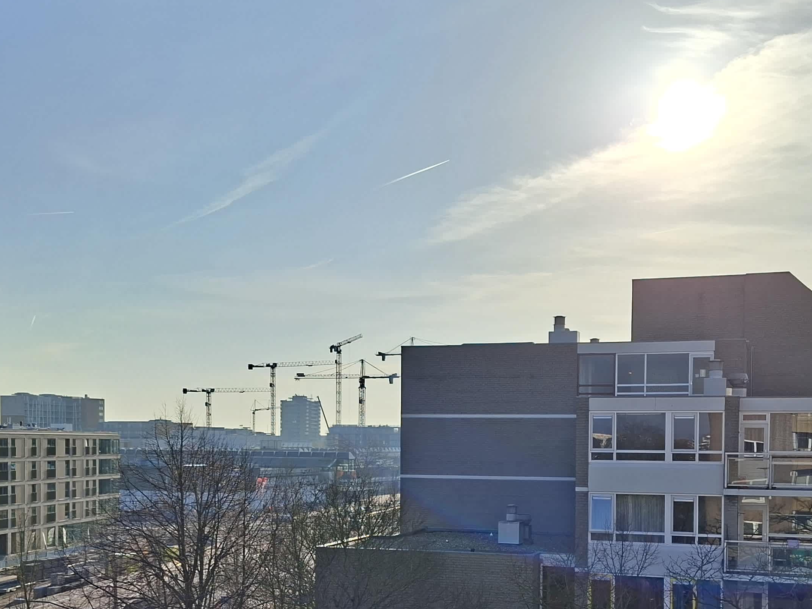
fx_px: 1009
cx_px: 440
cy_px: 469
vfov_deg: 32.8
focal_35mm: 43
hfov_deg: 43.8
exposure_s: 1/3584
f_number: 1.8
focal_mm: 5.5
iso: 50
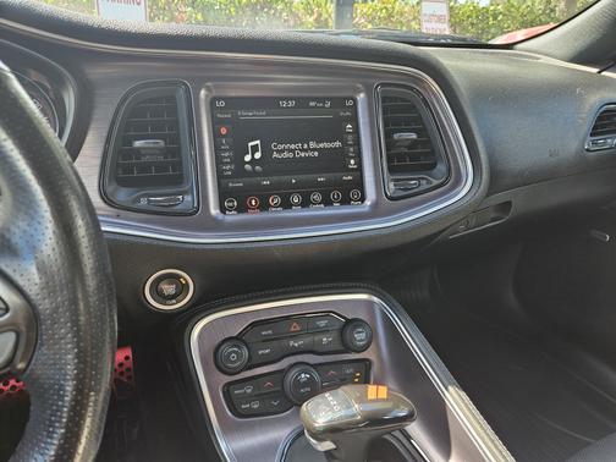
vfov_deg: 58.9
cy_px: 231
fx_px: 409
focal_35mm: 23
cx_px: 308
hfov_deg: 73.9
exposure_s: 1/50
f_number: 1.8
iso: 32
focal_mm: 5.4
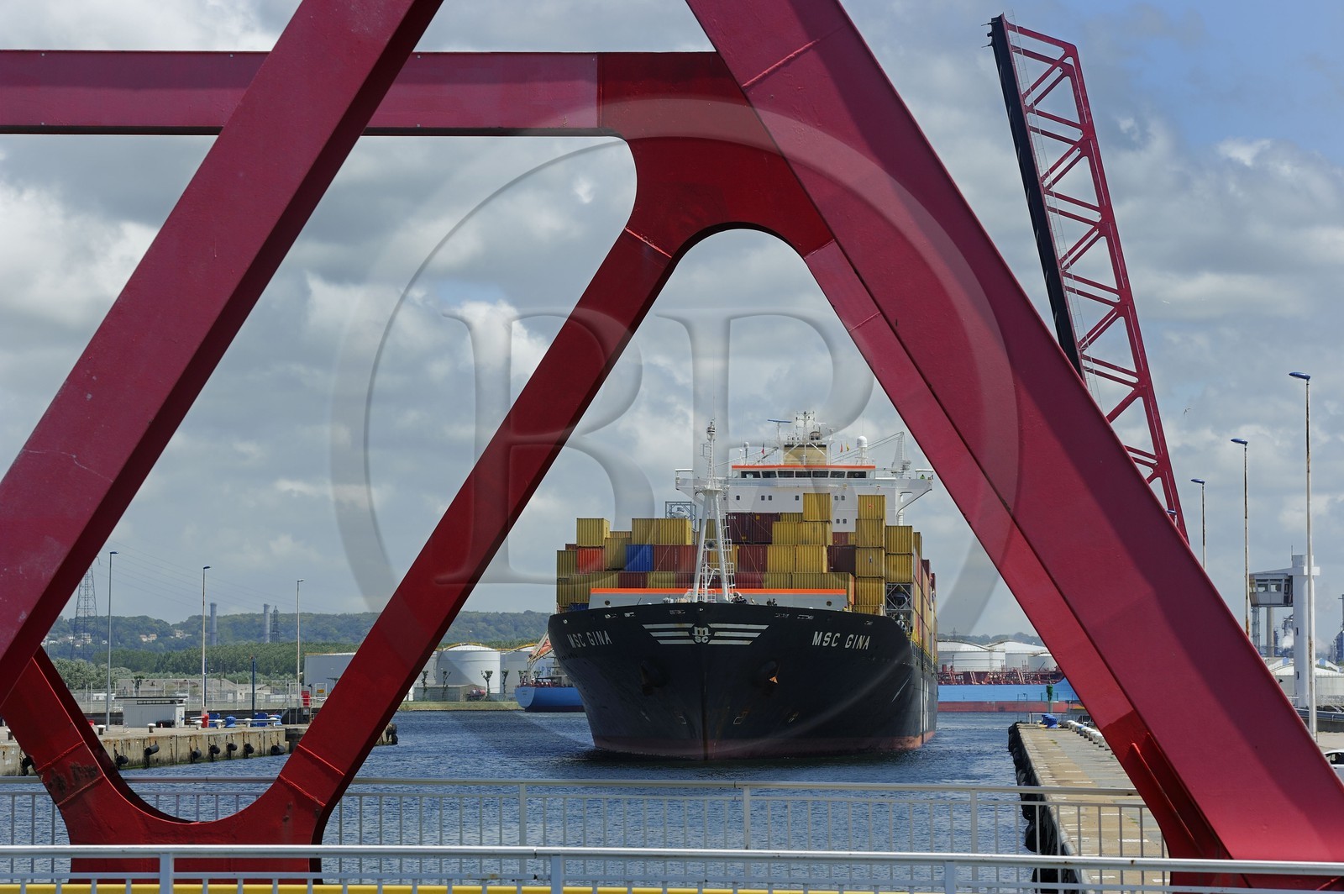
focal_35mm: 112
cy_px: 447
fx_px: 4178
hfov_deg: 18.3
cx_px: 672
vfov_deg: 12.2
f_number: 11
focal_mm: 112
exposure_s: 1/250
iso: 200
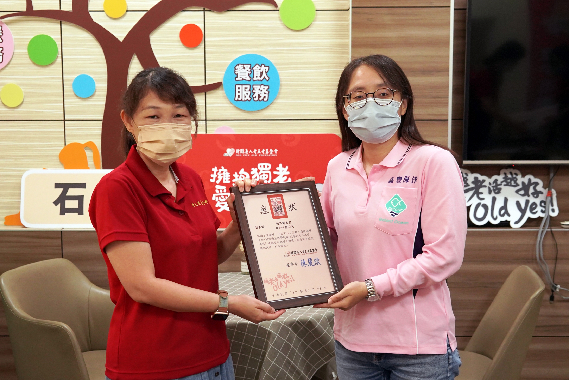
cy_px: 190
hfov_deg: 40.3
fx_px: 774
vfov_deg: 27.5
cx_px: 284
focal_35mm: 49
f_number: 4
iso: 1600
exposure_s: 1/160
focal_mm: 33
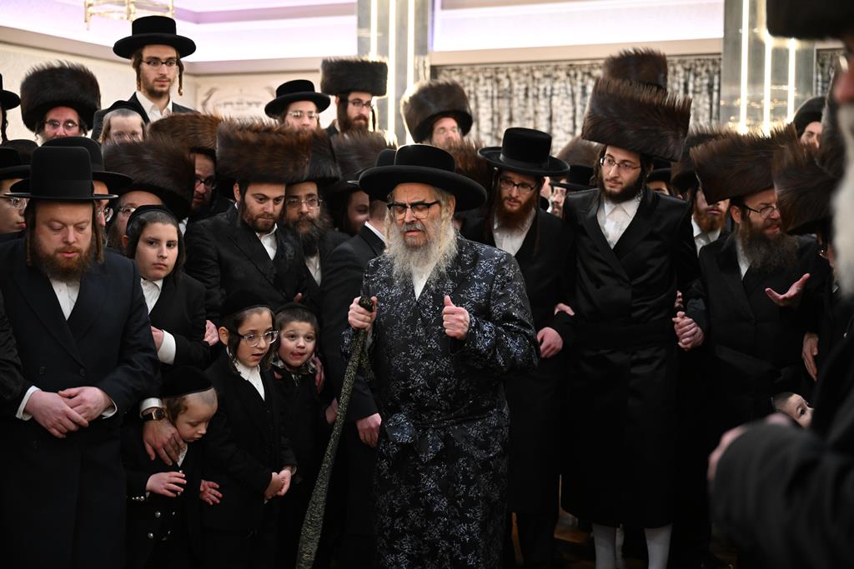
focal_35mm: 53
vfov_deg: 25.5
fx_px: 1257
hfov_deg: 37.5
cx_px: 427
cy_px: 284
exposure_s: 1/200
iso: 2500
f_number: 2.8
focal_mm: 53
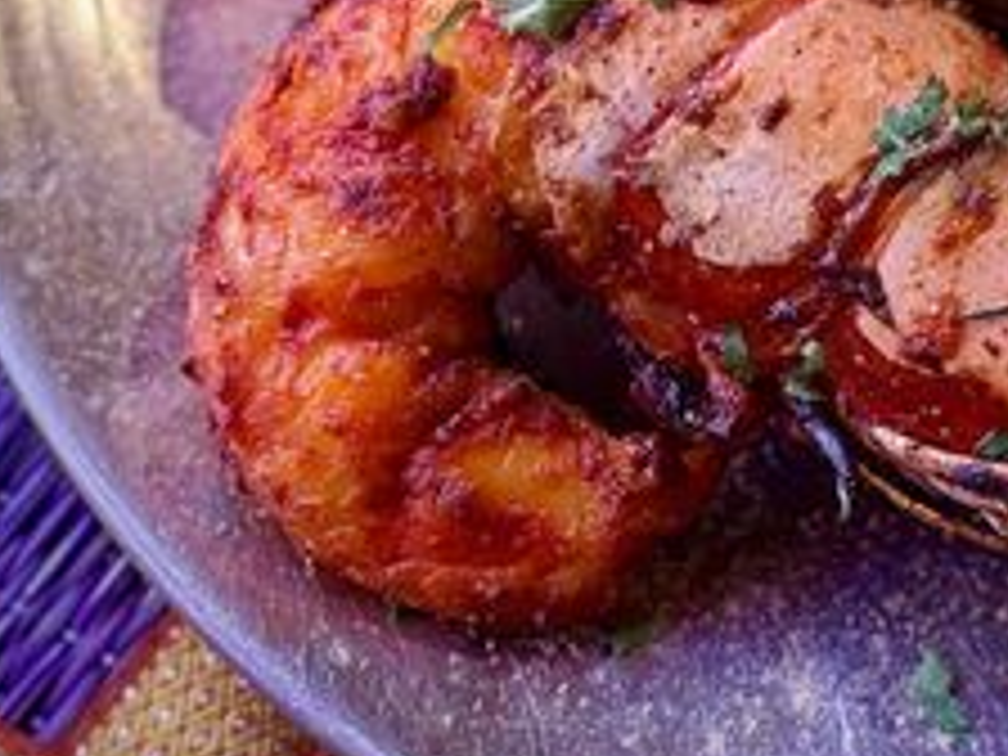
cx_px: 1044
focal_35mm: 161
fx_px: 4688
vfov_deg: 9.1
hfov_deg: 12.1
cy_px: -144
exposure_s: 1/50
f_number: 1.78
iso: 160
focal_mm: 6.76
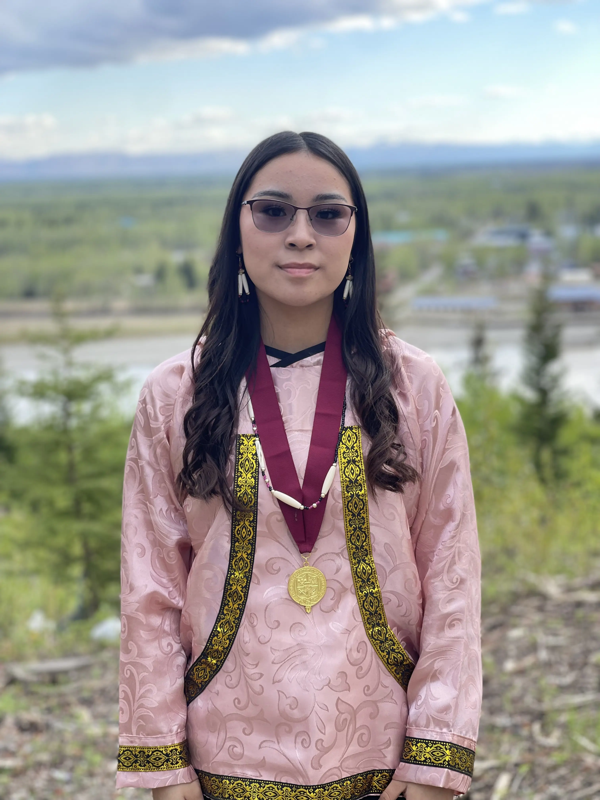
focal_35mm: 64
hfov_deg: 22.9
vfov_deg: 30.3
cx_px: 300
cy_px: 400
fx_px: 1479
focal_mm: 7.5
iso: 20
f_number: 2.2
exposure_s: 1/121
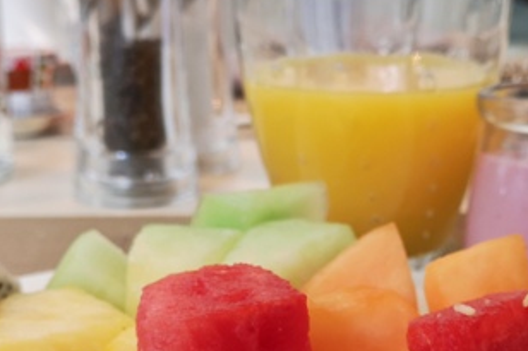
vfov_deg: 18.5
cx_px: 288
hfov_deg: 27.7
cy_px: 283
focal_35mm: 73
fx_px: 1070
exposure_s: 1/50
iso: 64
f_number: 1.8
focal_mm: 3.95
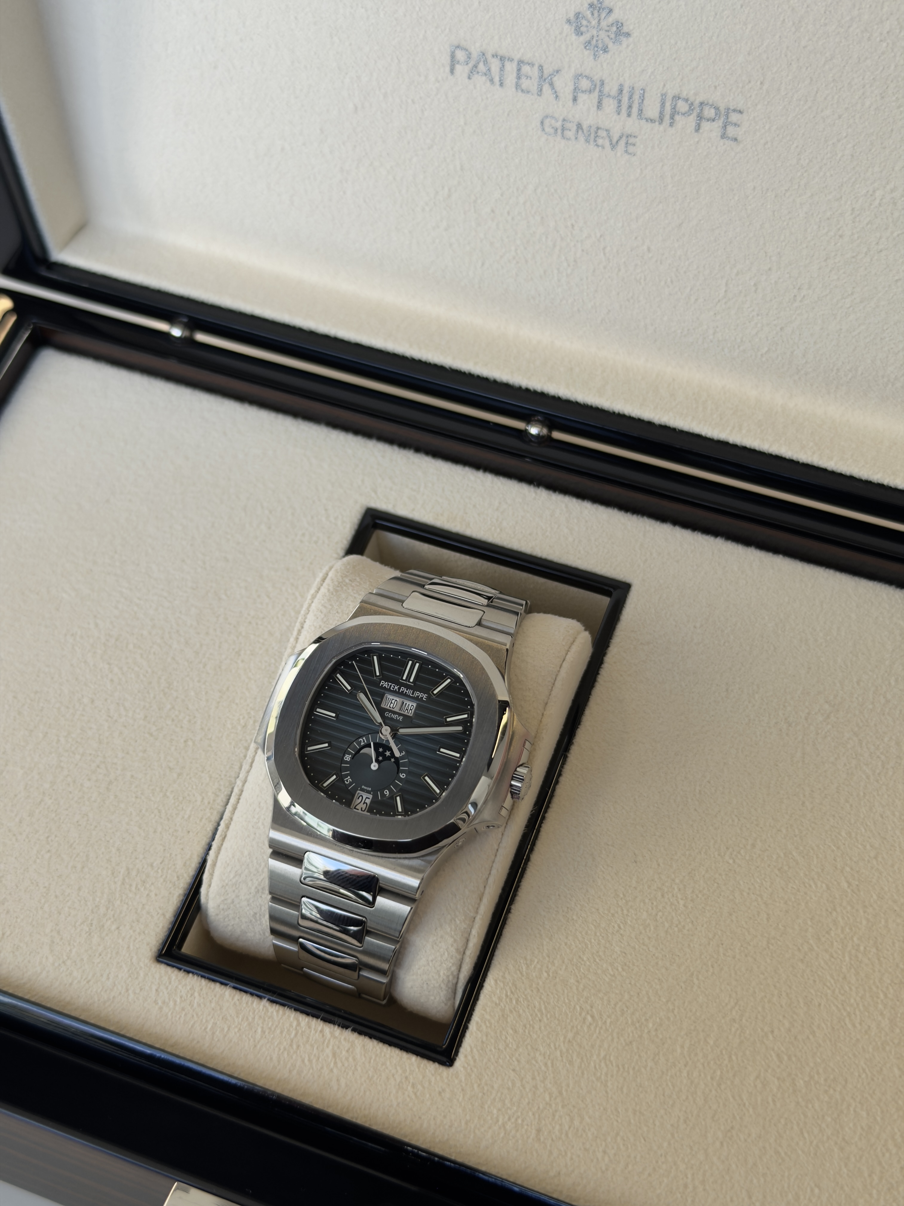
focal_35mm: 48
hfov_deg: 30.3
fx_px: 1671
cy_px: 603
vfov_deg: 39.7
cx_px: 452
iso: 64
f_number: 1.78
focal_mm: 6.76
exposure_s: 1/268
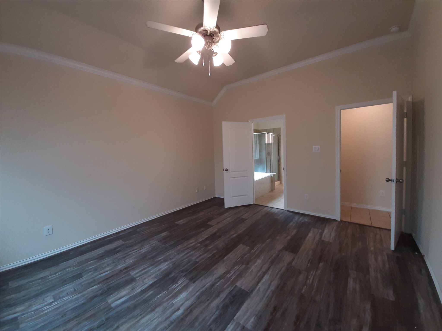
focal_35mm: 13
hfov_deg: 106.2
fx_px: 166
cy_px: 166
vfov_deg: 89.9
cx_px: 221
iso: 160
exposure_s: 1/40
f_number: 2.2
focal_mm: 1.42
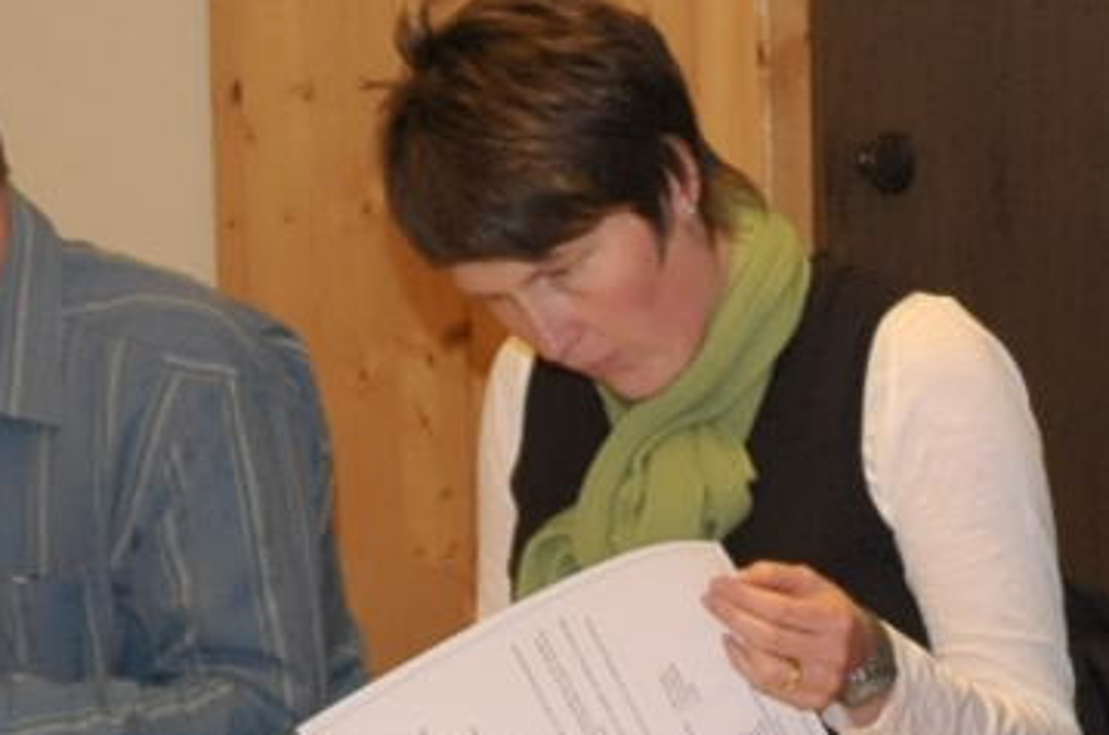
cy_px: 979
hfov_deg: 8.9
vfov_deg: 6.3
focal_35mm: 215
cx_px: 2459
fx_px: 6611
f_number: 5
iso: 800
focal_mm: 24
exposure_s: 1/60
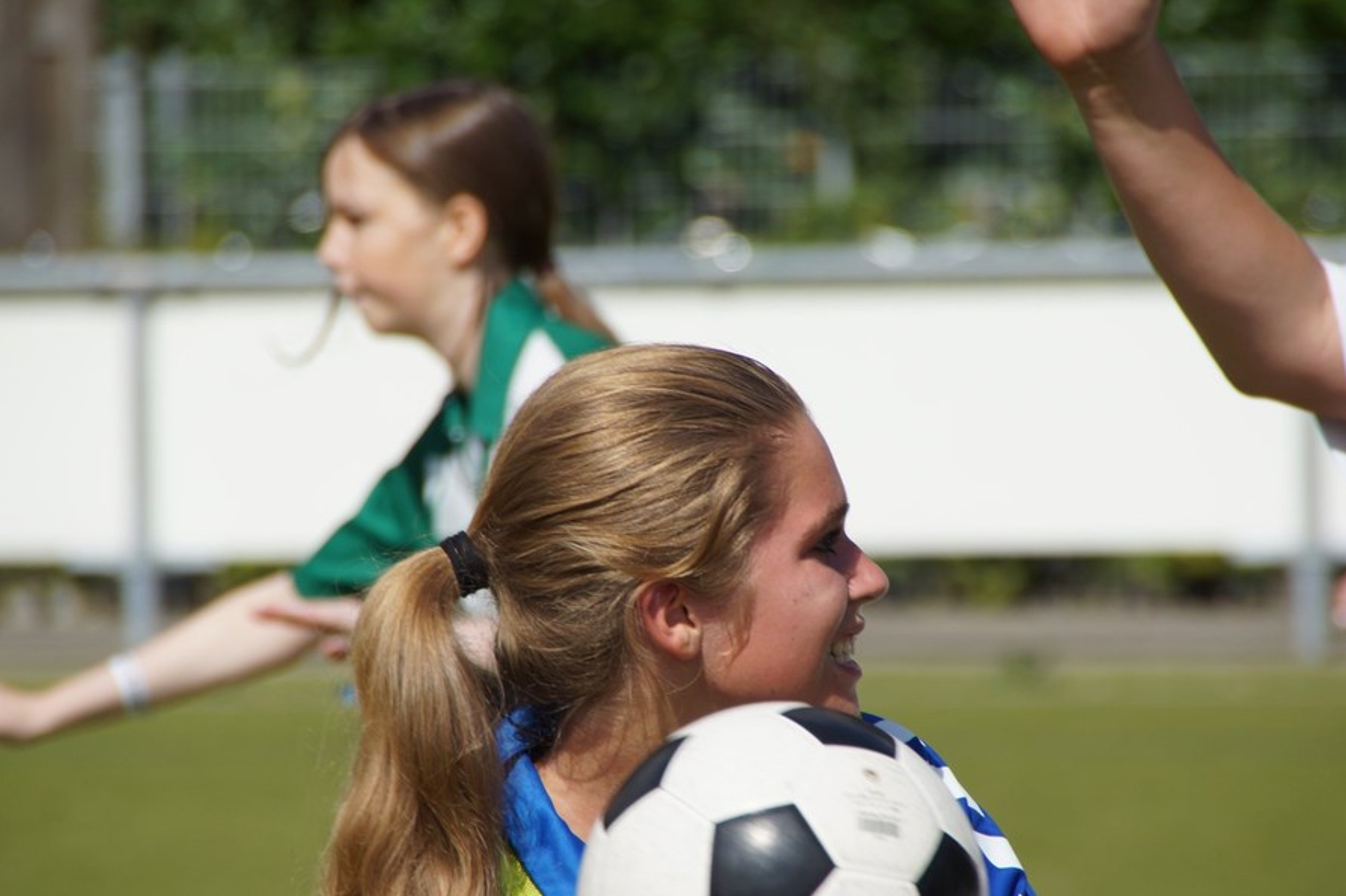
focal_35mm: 431
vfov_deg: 3.2
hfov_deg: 4.8
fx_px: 16105
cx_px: 743
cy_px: 514
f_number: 6.3
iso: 100
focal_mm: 250
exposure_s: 1/500
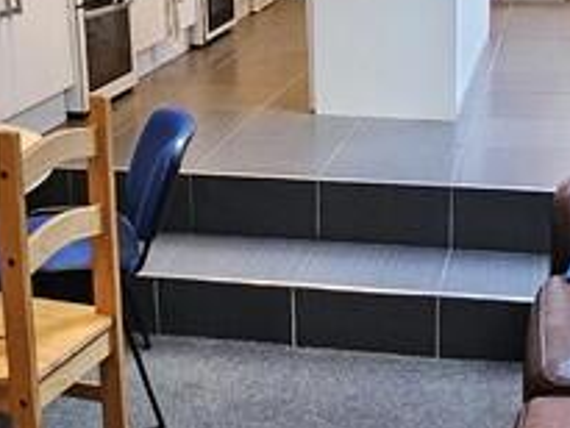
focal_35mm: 65
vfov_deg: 22.5
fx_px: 1071
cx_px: 331
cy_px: 136
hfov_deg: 29.8
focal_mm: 1.7
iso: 250
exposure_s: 1/50
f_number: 2.2
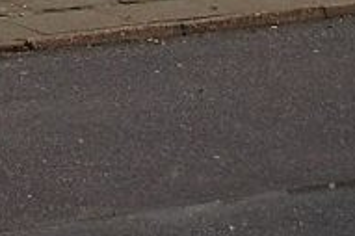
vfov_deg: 8.5
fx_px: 1429
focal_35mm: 145
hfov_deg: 12.7
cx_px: -316
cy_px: -348
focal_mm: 18
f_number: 4
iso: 250
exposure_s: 1/160
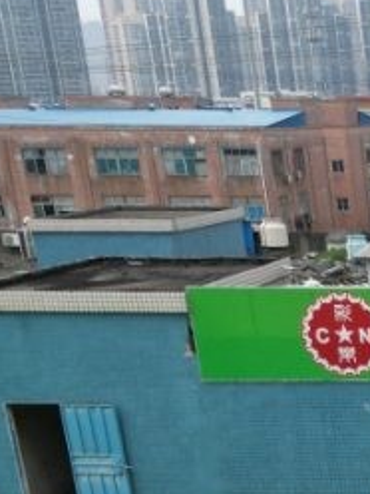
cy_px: 733
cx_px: 774
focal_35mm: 99
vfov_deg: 17.8
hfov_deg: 12.8
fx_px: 1411
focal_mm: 6.72
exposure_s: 1/1600
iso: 110
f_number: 1.7
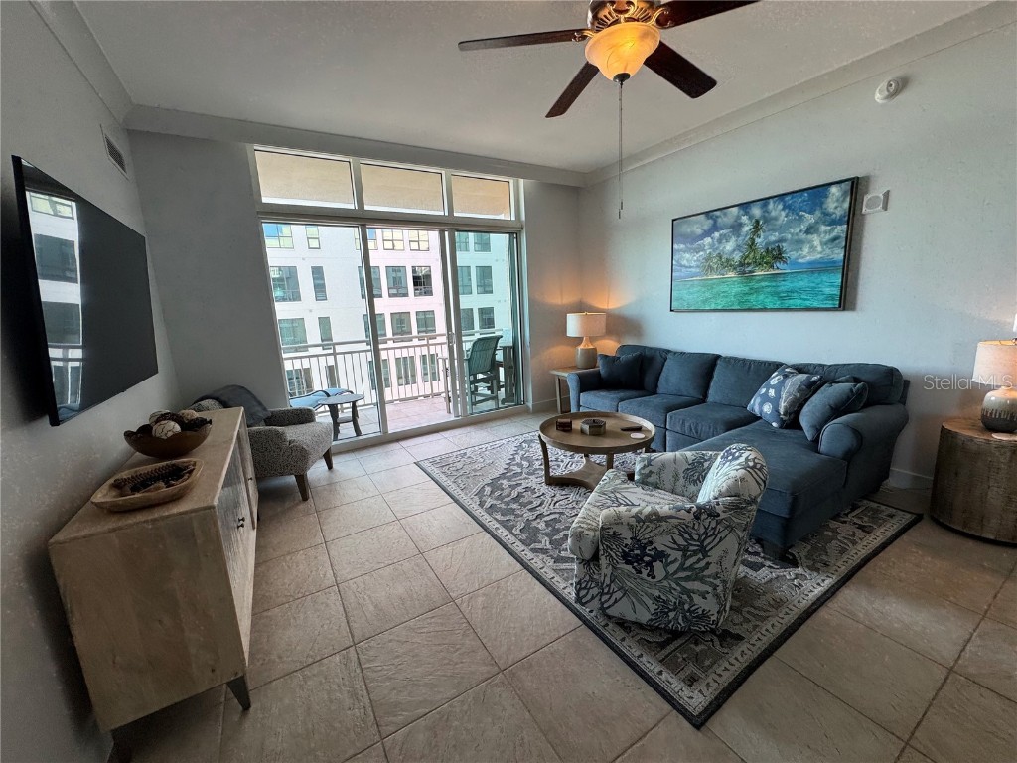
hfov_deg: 102.1
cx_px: 508
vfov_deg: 85.7
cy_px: 382
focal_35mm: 14
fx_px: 411
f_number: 2.2
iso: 50
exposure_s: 1/120
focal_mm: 2.22
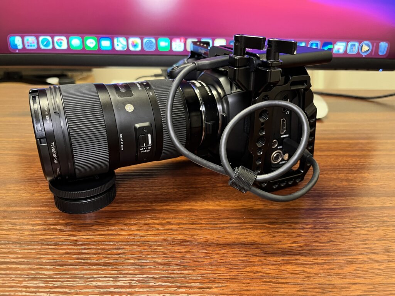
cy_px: 148
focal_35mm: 26
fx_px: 297
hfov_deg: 67.3
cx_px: 198
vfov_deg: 53.1
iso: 500
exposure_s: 1/60
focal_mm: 5.1
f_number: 1.6
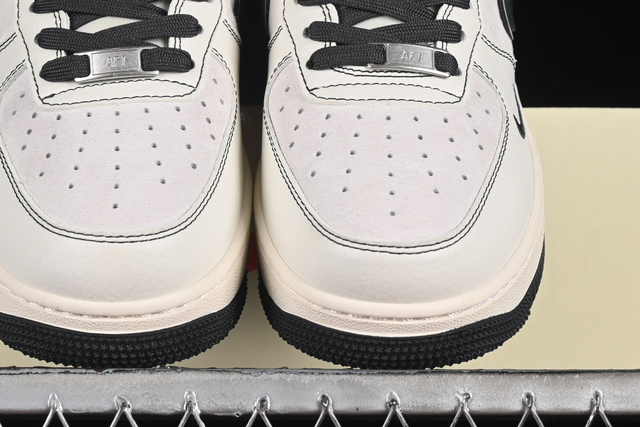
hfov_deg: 14.4
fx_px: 2524
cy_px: 118
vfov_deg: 9.6
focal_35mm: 142
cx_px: 246
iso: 160
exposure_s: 1/80
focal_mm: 50
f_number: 8
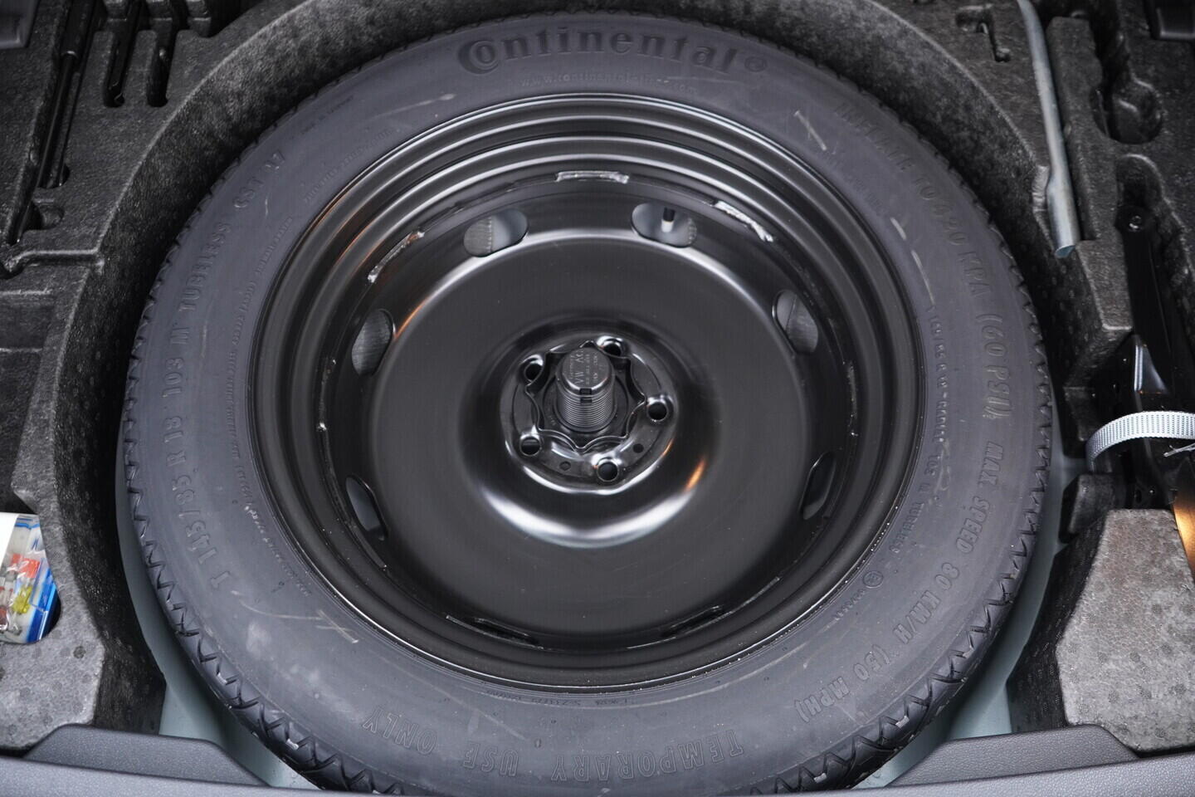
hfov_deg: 53.1
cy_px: 398
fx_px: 1195
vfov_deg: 36.9
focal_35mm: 36
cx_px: 598
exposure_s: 1/40
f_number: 2.8
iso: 1000
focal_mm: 24
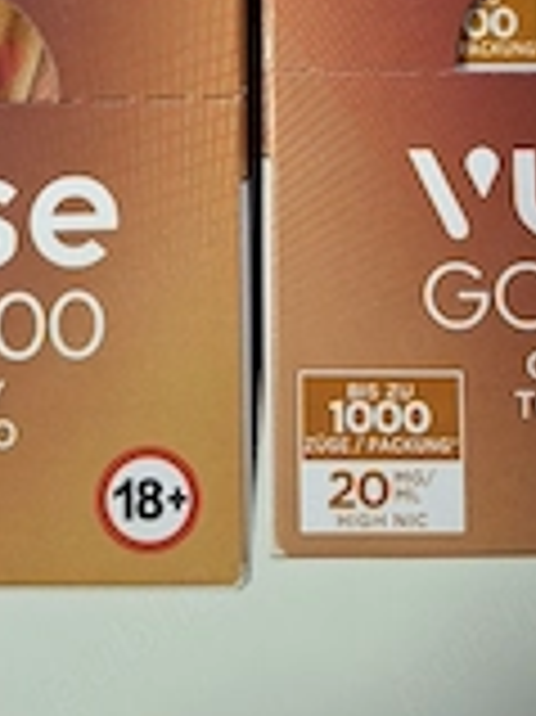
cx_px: 275
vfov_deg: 28.3
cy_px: -45
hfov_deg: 23.3
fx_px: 1302
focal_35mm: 63
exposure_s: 1/40
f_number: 1.8
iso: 320
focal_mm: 4.69
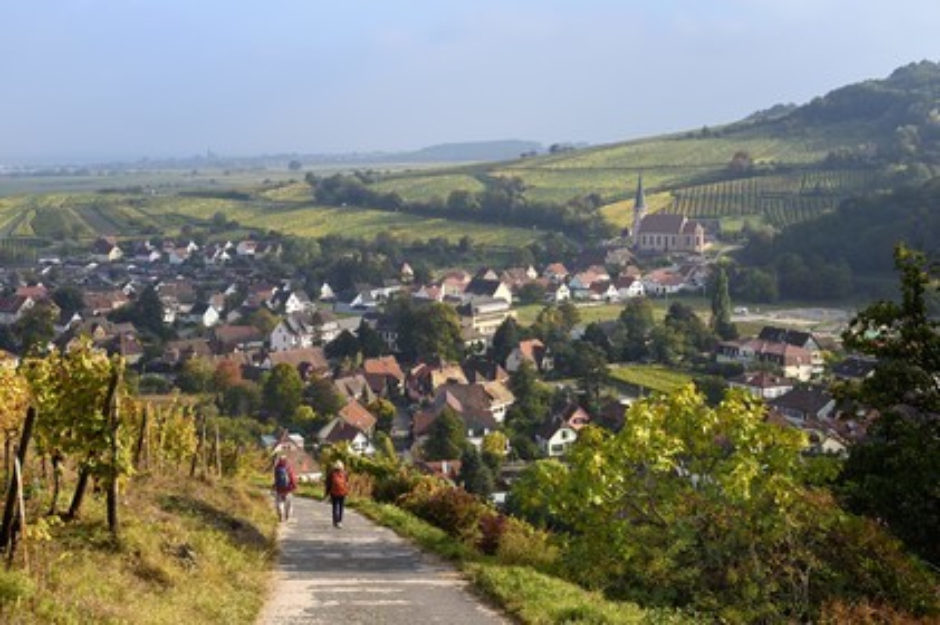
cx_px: 470
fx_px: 1513
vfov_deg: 23.3
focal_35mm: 58
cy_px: 312
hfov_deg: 34.5
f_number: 10
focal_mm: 58
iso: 400
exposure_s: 1/400
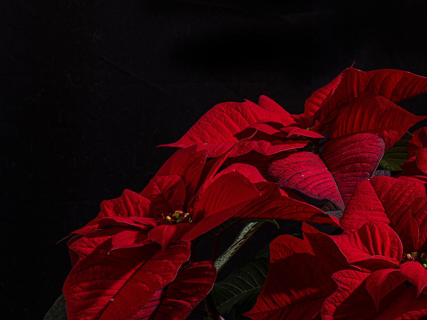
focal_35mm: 190
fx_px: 2343
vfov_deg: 7.8
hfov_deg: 10.4
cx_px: 383
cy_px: 248
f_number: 14
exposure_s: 1/1.25
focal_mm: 105
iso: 100
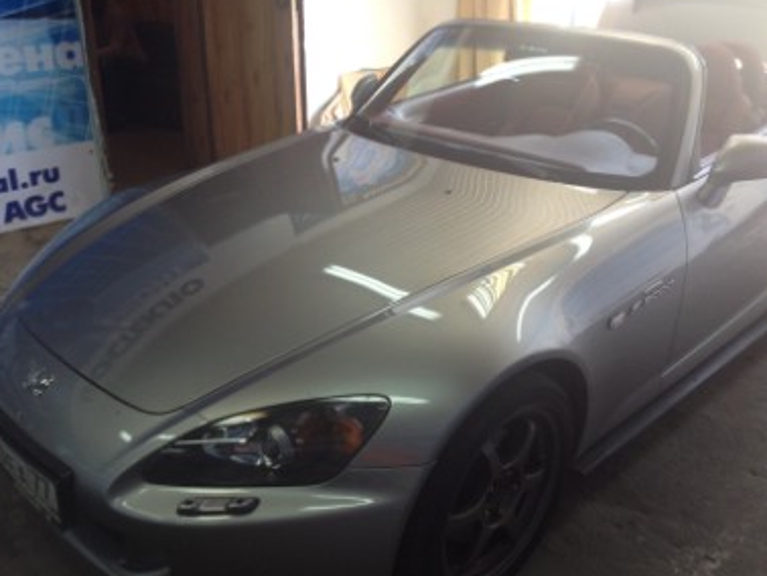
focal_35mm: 37
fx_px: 820
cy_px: 278
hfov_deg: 50.1
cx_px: 386
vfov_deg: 38.7
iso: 50
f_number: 2.4
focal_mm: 4.28
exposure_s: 1/40
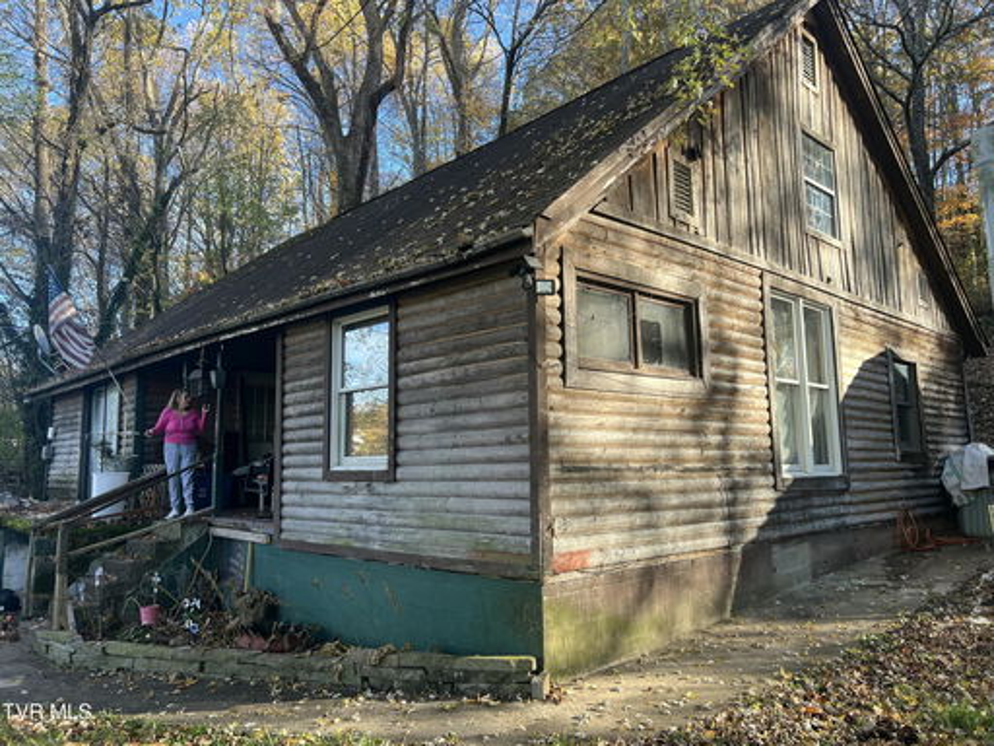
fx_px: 747
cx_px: 497
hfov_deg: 67.3
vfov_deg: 53.1
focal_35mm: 26
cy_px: 373
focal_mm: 5.7
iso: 50
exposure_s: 1/389
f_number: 1.5
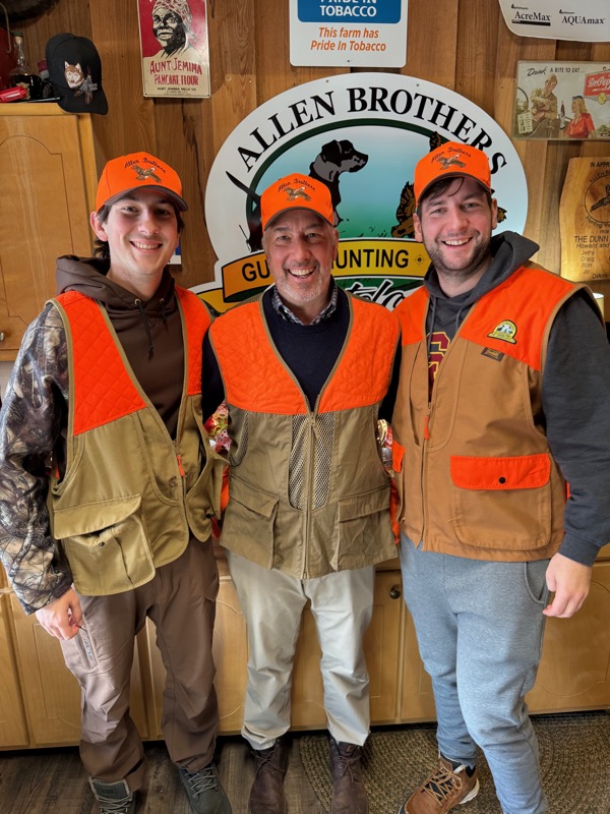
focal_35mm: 24
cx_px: 305
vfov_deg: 71.6
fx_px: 564
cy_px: 407
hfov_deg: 56.8
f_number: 1.78
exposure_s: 1/60
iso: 160
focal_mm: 6.76
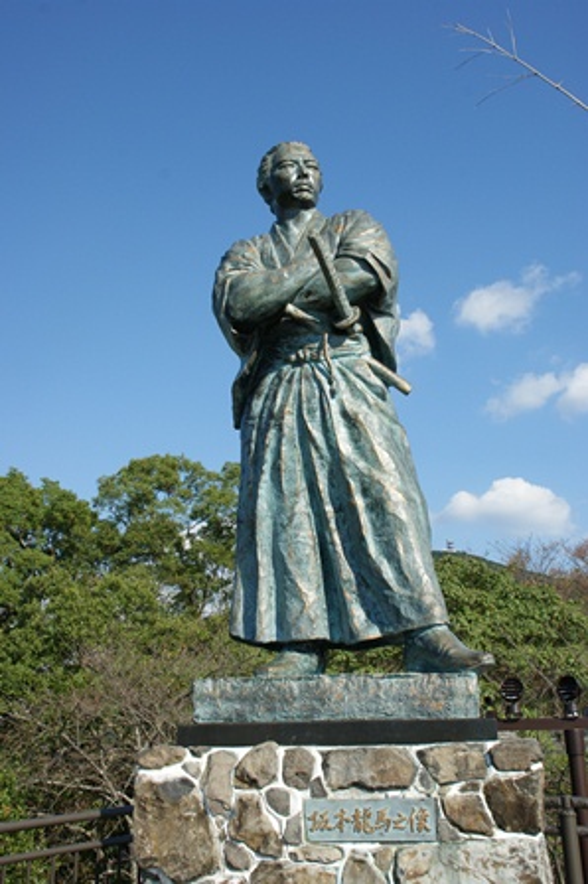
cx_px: 294
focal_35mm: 39
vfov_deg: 49.6
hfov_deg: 34.2
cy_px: 442
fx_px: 957
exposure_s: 1/125
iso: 100
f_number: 11
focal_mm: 26
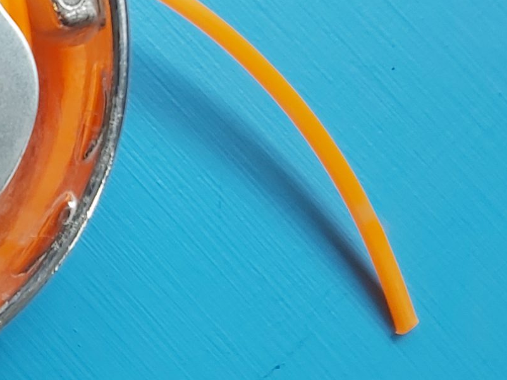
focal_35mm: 83
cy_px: 58
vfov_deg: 17.6
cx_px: -276
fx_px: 1215
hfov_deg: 20.0
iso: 64
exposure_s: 1/122
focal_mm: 3.92
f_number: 1.7
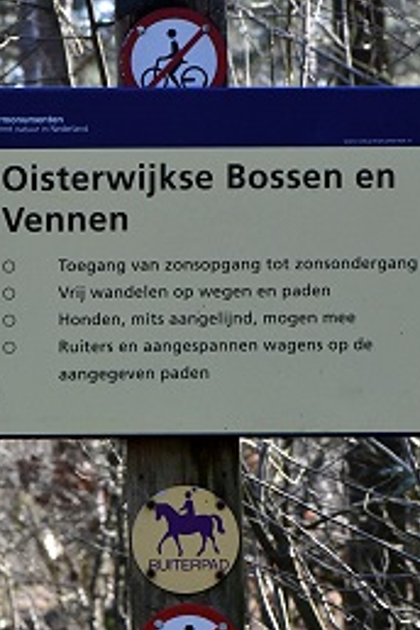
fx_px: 3375
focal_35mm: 193
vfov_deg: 10.6
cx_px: 172
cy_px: 446
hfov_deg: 7.1
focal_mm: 75
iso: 900
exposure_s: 1/400
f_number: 11
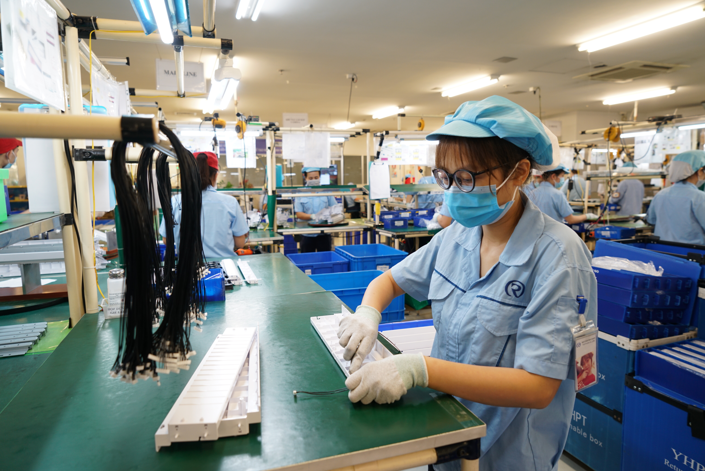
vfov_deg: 53.2
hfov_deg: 73.7
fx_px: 470
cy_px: 236
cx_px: 352
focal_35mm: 24
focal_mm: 24
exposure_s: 1/60
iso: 500
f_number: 4.5
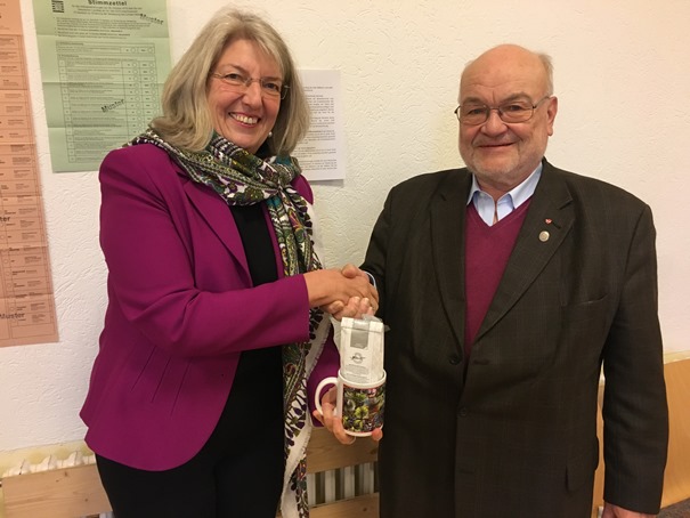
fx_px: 578
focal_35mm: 29
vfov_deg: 48.2
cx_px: 345
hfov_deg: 61.6
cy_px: 259
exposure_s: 1/33
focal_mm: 4.15
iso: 250
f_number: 2.2
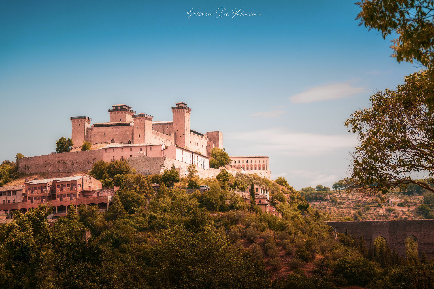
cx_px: 217
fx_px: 1175
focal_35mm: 98
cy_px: 144
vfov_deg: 14.0
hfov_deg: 20.9
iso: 100
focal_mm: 65
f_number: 5.6
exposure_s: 1/500
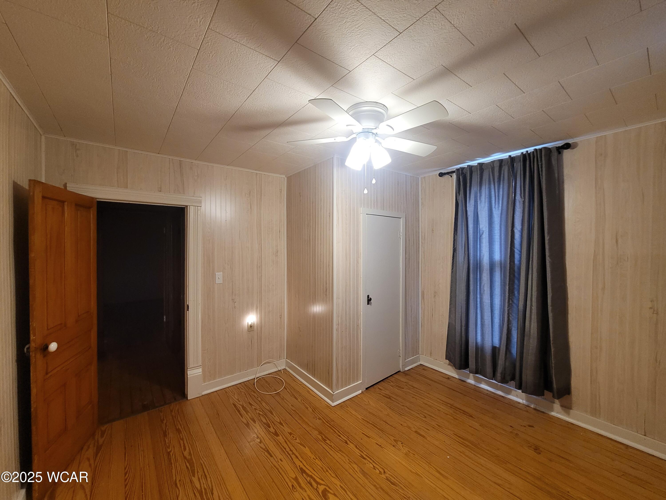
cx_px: 333
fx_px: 250
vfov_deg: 89.9
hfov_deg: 106.2
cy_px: 250
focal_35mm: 13
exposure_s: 1/60
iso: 400
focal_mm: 2.2
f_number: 2.2
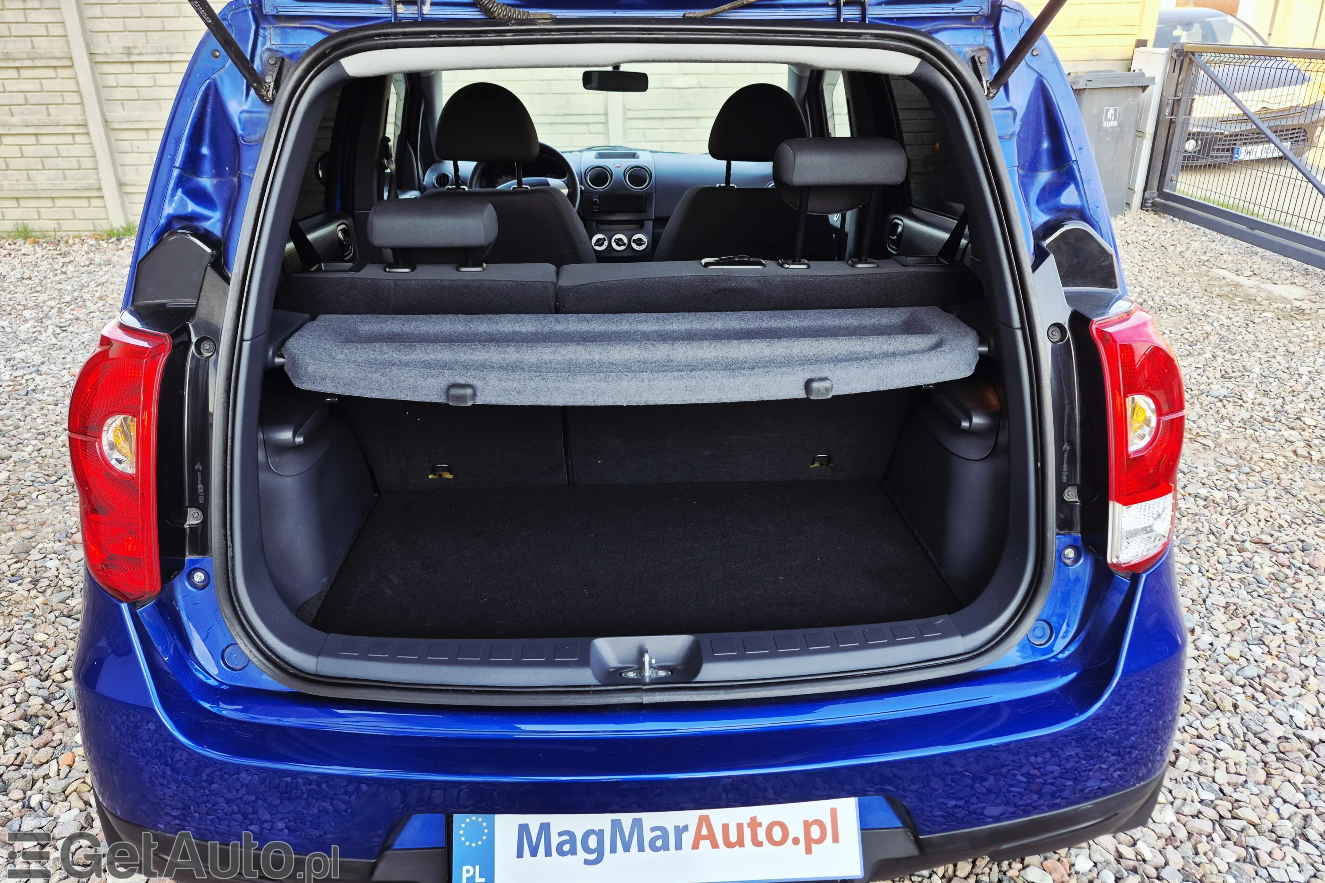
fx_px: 883
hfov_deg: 73.7
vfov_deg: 53.0
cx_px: 663
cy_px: 396
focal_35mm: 24
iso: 40
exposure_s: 1/180
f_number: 1.8
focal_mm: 5.4
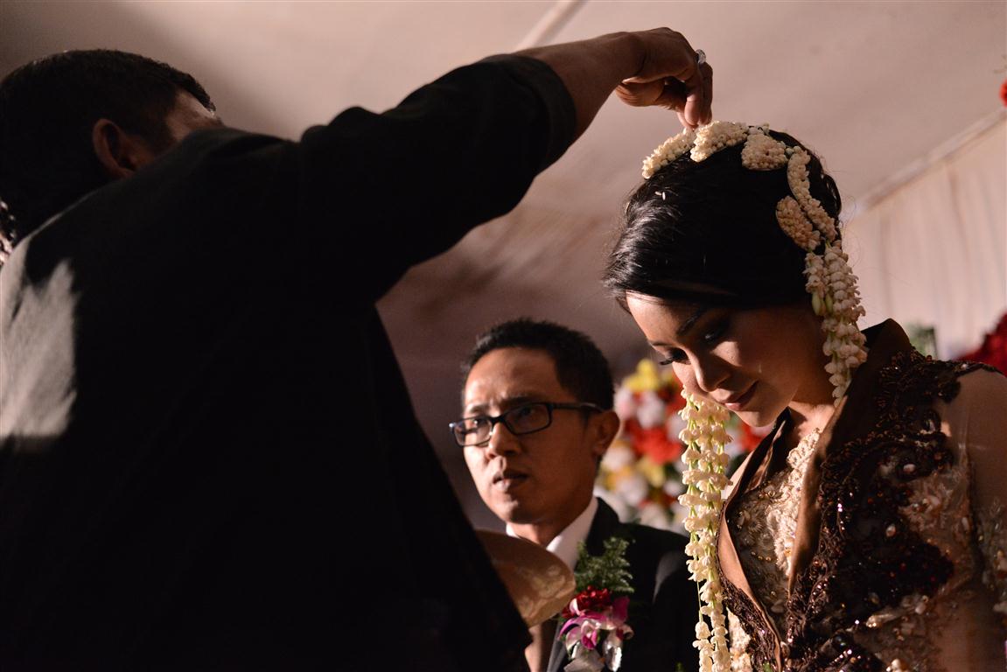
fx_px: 1399
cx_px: 504
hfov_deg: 39.6
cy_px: 336
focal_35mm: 50
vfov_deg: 27.0
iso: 3200
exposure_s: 1/2000
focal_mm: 50
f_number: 2.8
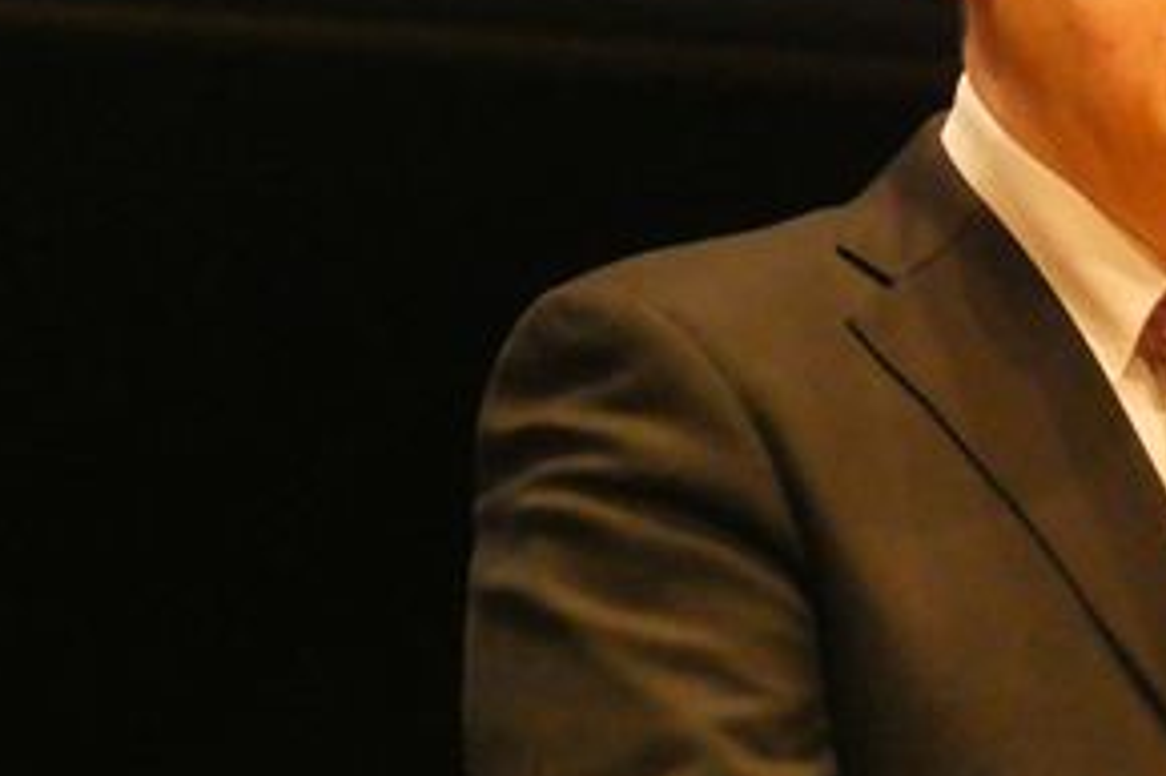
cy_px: 133
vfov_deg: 2.4
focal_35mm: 574
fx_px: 18580
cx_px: 1158
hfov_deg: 3.6
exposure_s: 1/60
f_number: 5.6
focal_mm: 44.8
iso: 1600
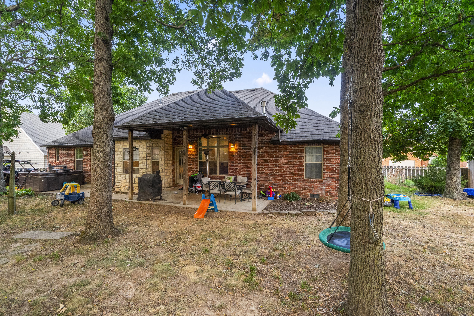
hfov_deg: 96.7
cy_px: 158
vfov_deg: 73.7
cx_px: 237
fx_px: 211
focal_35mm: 16
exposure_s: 1/80
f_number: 9
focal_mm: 16
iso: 2000
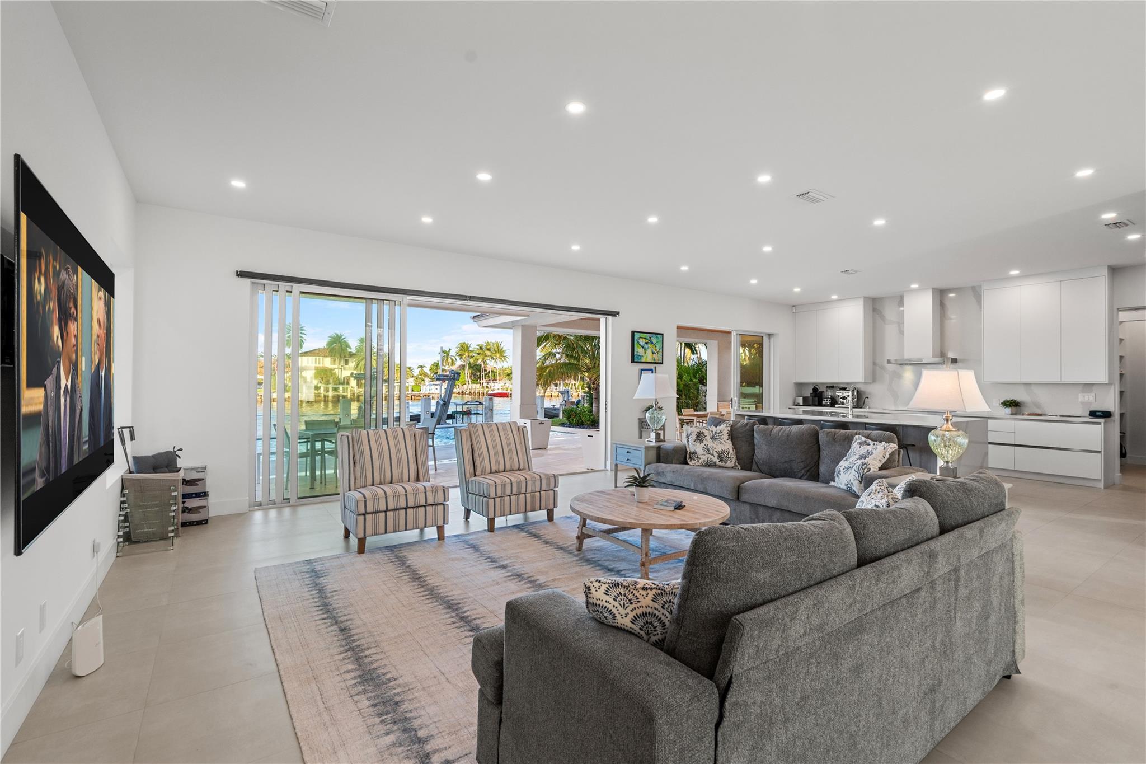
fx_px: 509
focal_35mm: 16
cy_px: 382
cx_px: 573
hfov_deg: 96.7
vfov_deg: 73.7
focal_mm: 16
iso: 200
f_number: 7.1
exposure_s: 1/6
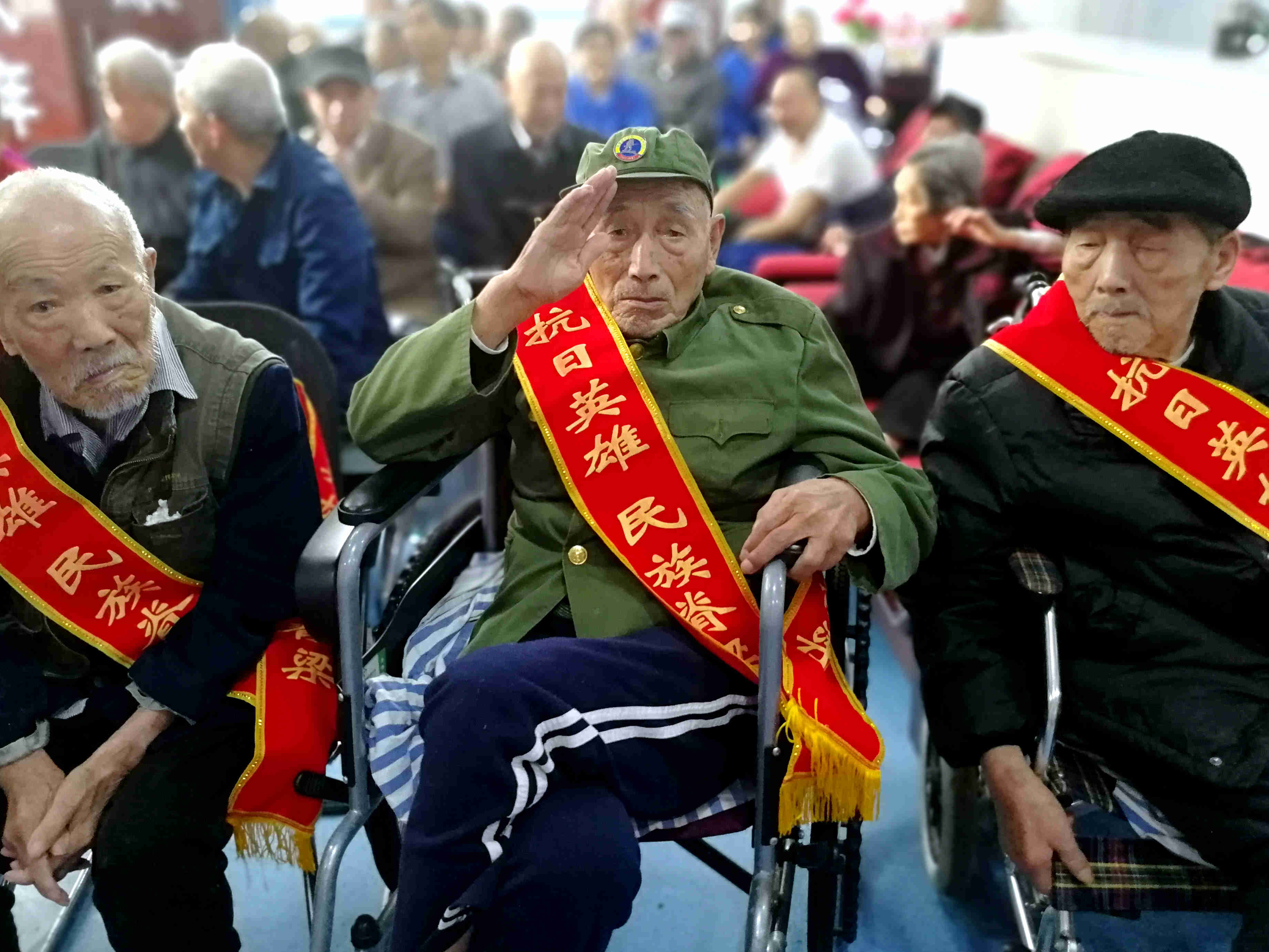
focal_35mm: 29
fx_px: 1063
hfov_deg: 61.7
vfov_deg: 48.2
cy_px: 453
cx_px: 630
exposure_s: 1/25
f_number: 2.2
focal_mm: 3.95
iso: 500
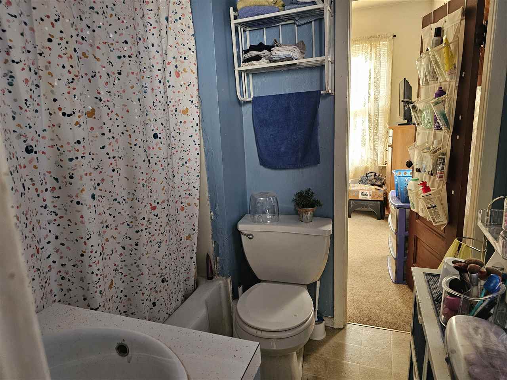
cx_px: 254
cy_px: 190
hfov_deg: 73.9
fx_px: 337
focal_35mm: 23
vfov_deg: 58.9
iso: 500
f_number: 1.7
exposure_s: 1/60
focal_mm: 6.3
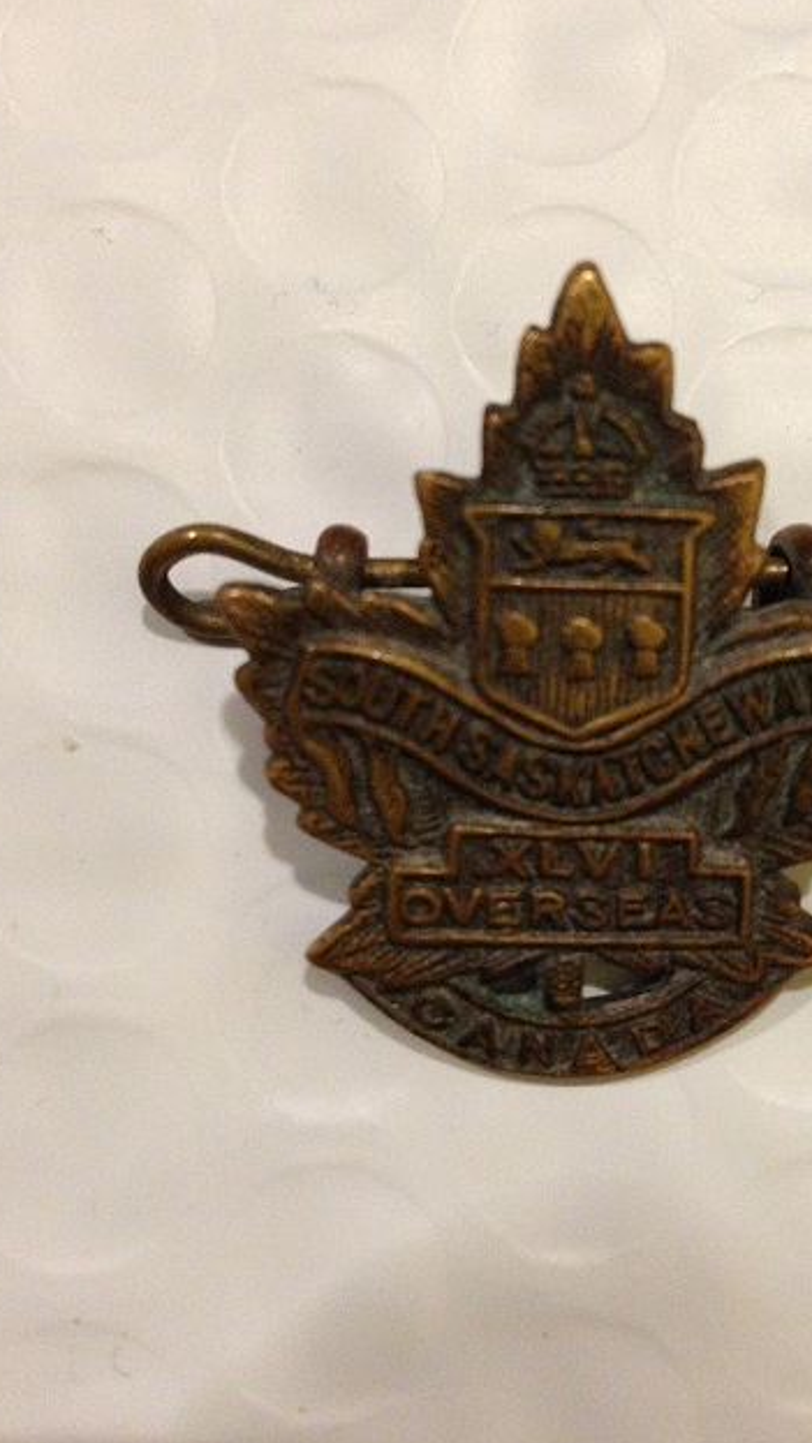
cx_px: 531
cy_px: 691
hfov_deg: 29.5
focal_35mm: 40
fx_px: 1531
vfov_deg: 50.5
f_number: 2.4
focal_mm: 4.13
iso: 400
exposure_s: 1/20
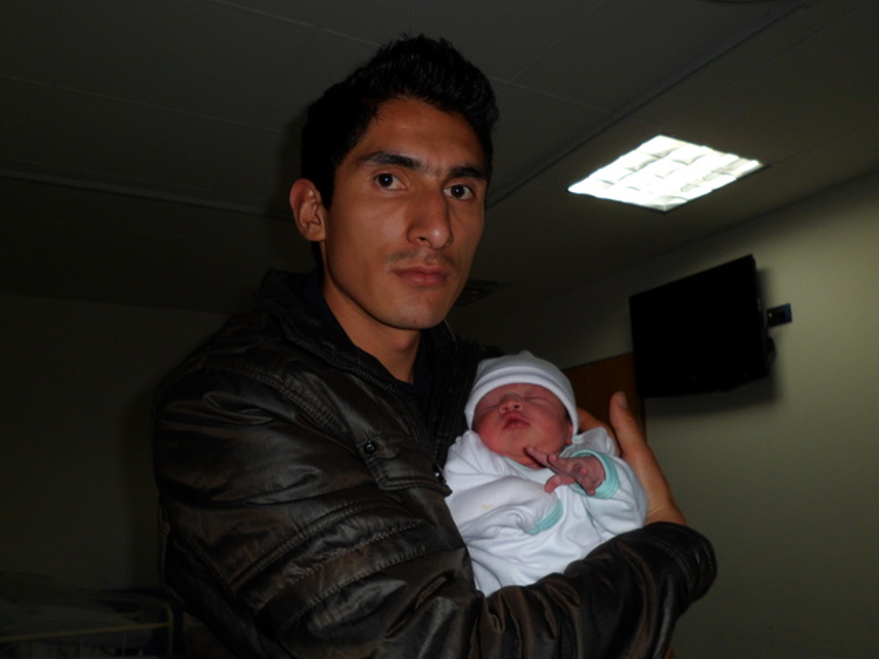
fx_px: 762
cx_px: 440
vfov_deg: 46.8
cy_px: 330
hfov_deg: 60.0
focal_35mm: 30
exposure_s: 1/45
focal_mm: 5.7
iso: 100
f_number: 3.5
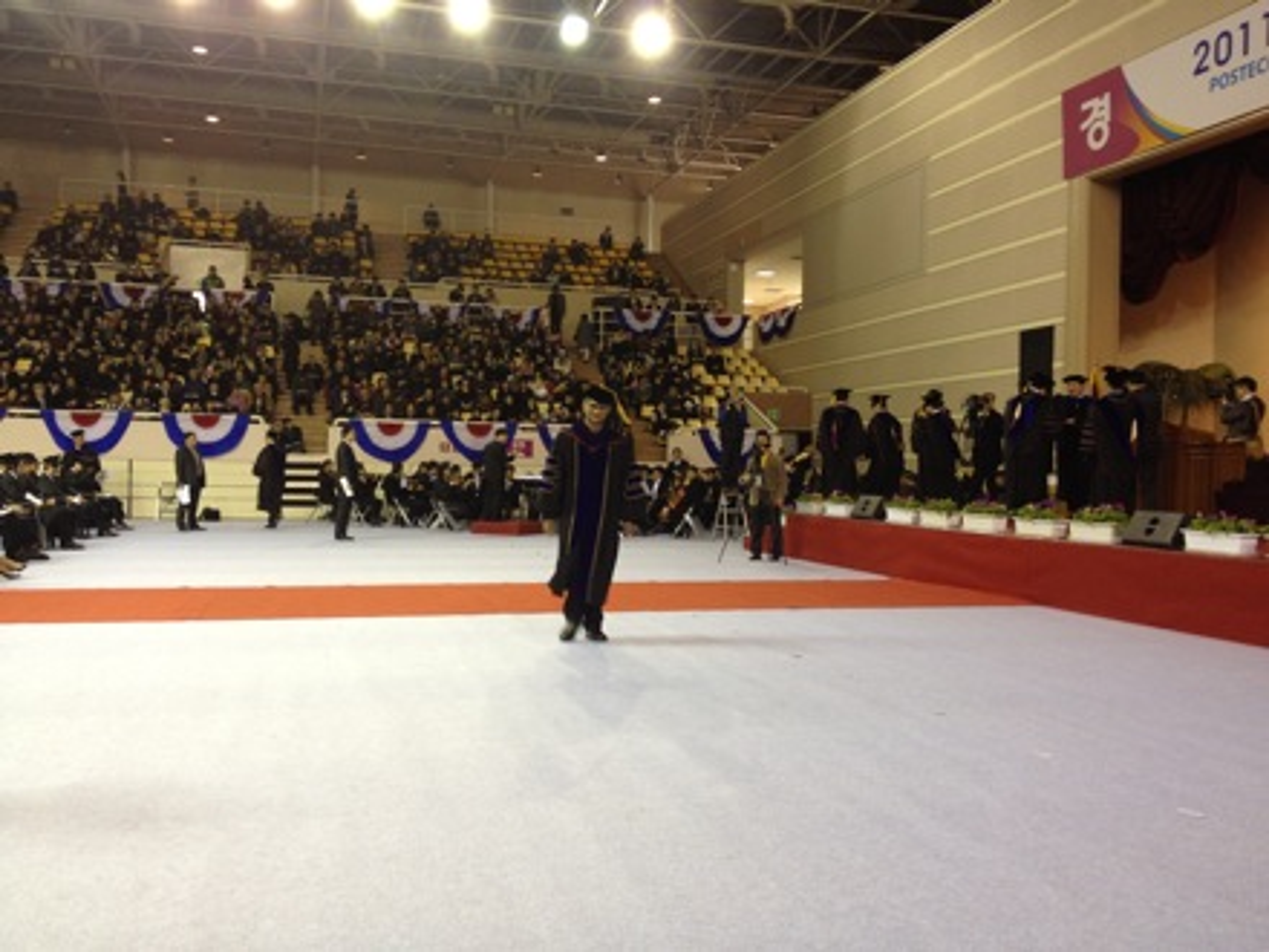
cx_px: 634
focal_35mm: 35
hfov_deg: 52.6
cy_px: 476
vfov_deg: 40.7
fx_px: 1283
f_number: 2.4
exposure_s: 1/24
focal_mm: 4.28
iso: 64
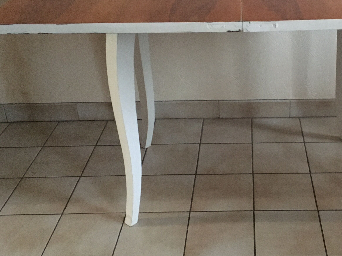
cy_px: 124
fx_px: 494
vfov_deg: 29.1
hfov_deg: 37.5
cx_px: 246
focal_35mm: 50
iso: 320
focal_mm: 4.15
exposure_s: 1/17
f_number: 2.2
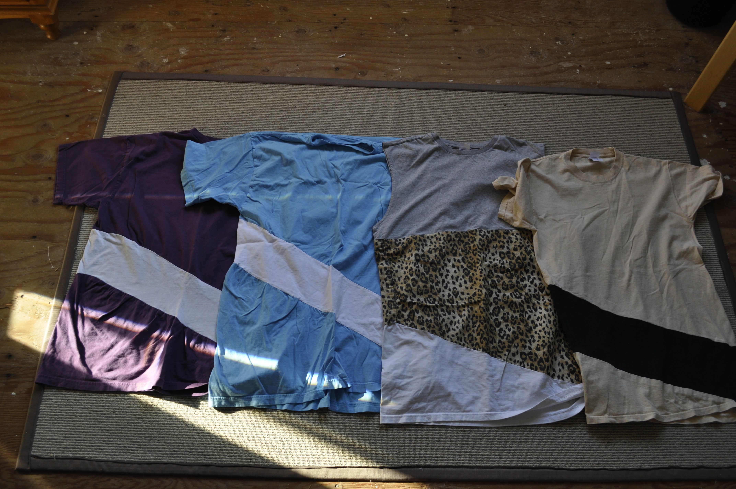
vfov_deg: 39.9
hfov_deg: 57.3
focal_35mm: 33
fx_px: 674
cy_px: 244
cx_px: 368
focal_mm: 22
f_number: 5
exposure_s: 1/100
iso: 400
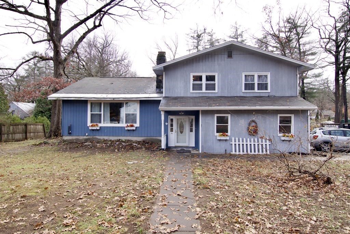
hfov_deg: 85.4
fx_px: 190
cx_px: 175
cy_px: 117
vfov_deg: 63.2
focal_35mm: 20
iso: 320
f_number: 8
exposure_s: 1/125
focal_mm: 13
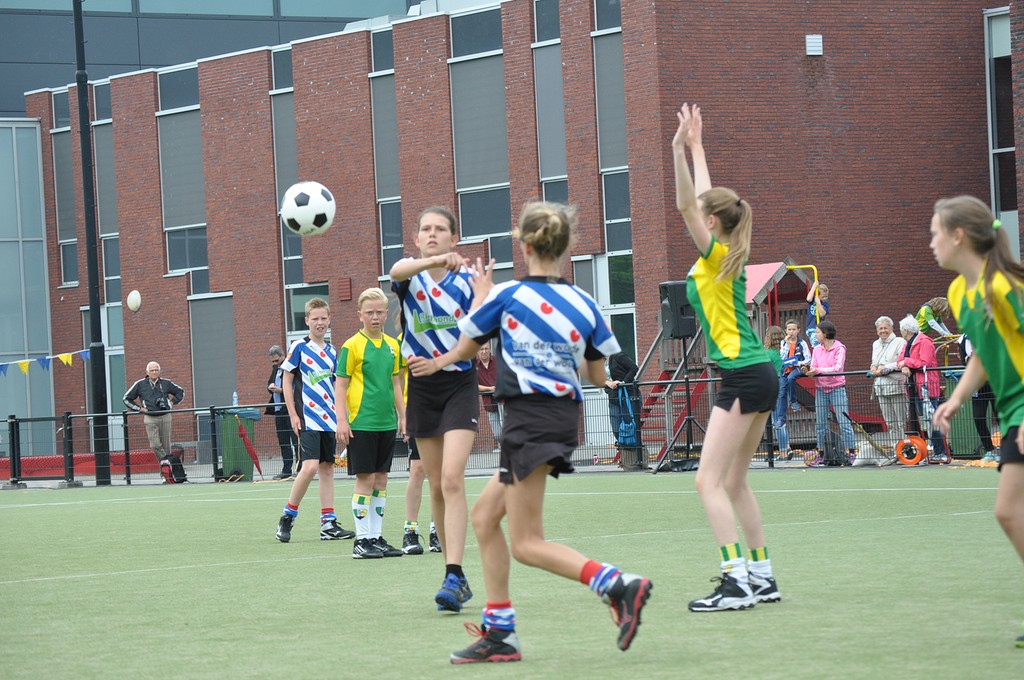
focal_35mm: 129
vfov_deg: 10.6
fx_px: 3665
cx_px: 512
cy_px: 340
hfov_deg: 15.9
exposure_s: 1/640
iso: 400
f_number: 6.3
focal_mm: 86
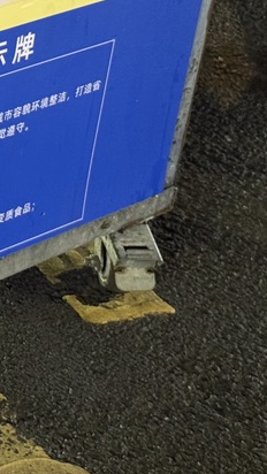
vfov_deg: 16.5
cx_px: -254
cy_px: 174
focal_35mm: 130
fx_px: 1635
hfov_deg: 8.8
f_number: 1.78
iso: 250
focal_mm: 6.76
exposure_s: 1/50
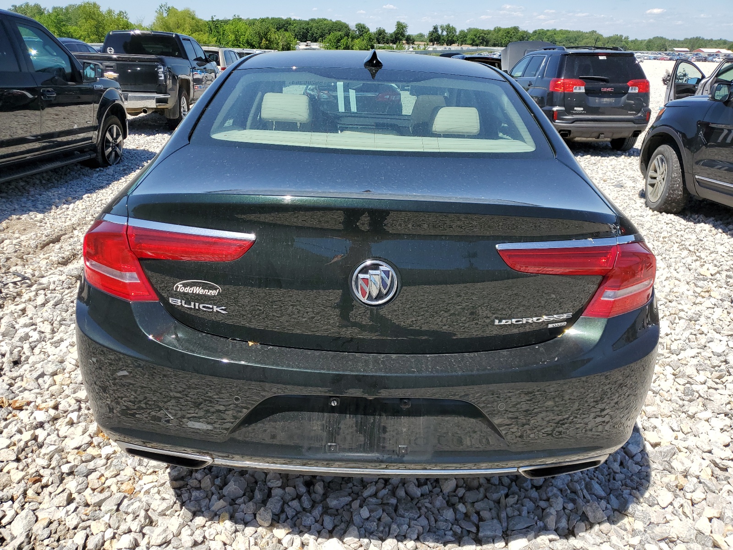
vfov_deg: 53.1
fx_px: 551
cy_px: 275
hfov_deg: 67.3
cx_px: 366
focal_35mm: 26
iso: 50
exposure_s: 1/3333
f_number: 1.5
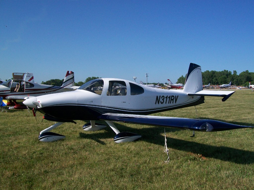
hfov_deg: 51.4
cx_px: 127
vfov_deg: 39.7
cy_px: 95
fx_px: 264
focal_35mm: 36
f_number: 4.8
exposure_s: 1/640
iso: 64
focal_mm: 6
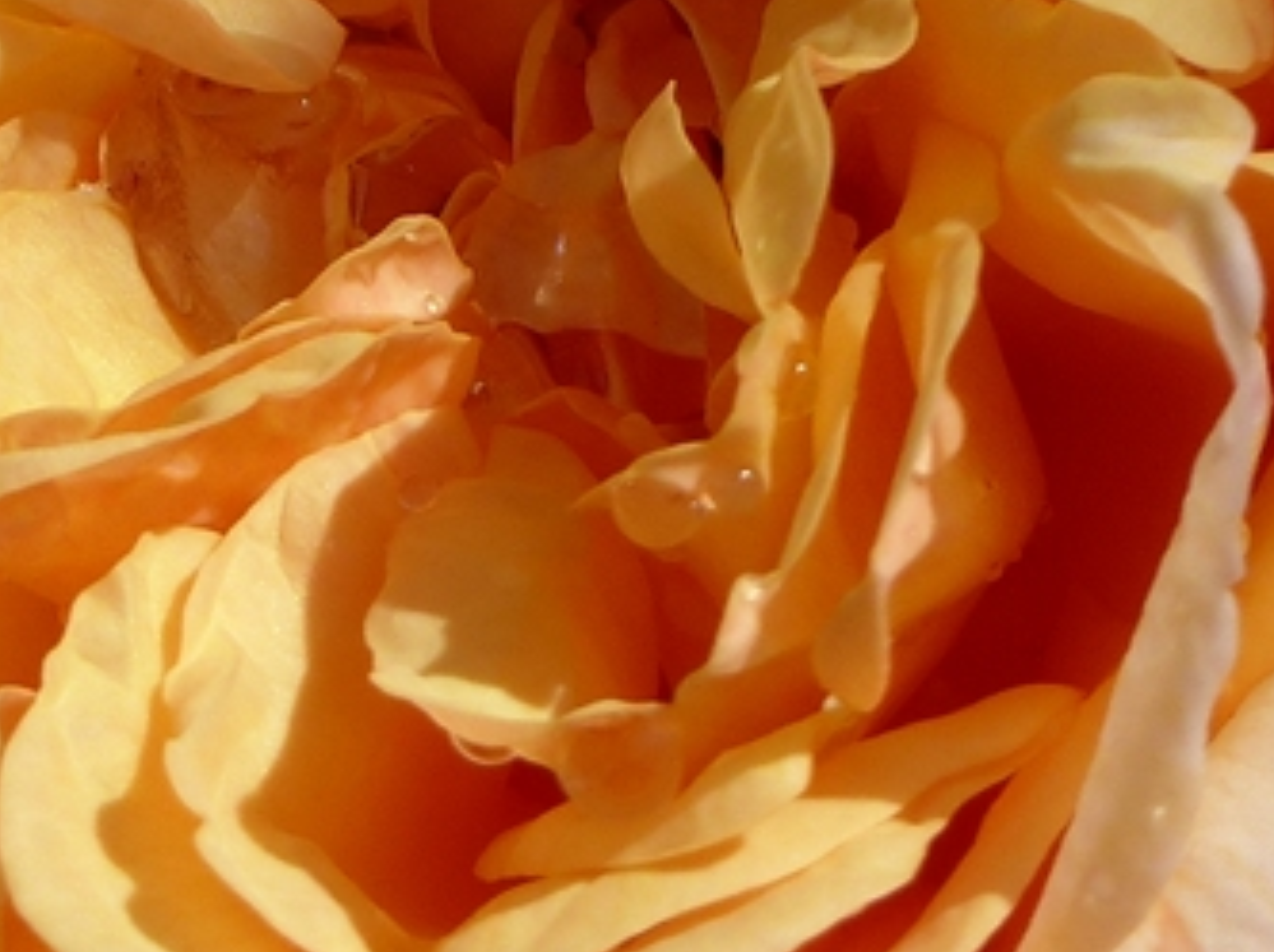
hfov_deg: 0.9
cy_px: -149
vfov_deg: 0.7
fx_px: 79594
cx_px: 333
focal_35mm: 2165
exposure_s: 1/1600
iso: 100
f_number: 4.5
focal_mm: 108
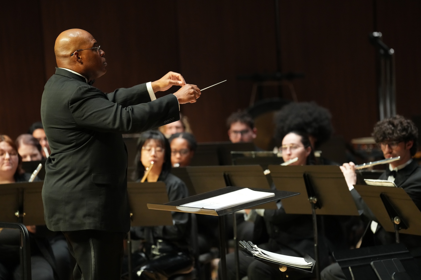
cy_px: 140
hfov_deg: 10.3
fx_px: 2339
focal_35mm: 200
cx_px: 210
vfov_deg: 6.9
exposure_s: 1/400
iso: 3200
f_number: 3.5
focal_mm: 200
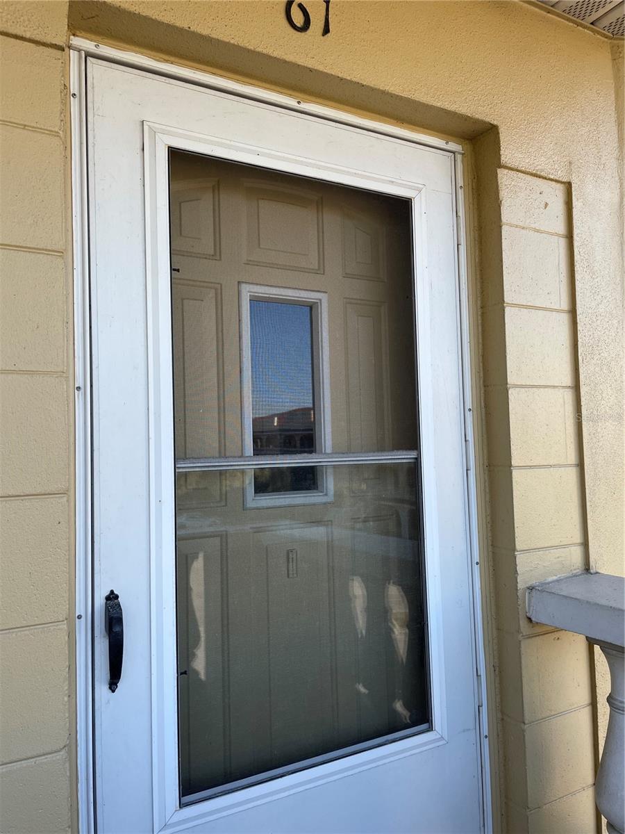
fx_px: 626
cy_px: 417
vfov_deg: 67.3
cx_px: 312
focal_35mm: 26
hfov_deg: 53.1
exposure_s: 1/456
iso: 32
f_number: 1.6
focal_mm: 4.2
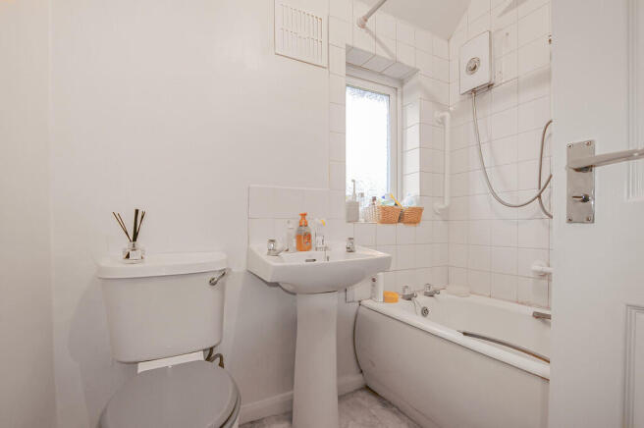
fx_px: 268
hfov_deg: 100.4
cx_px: 322
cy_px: 214
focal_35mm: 15
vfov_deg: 77.2
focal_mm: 10
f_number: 11
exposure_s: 1/3
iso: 250
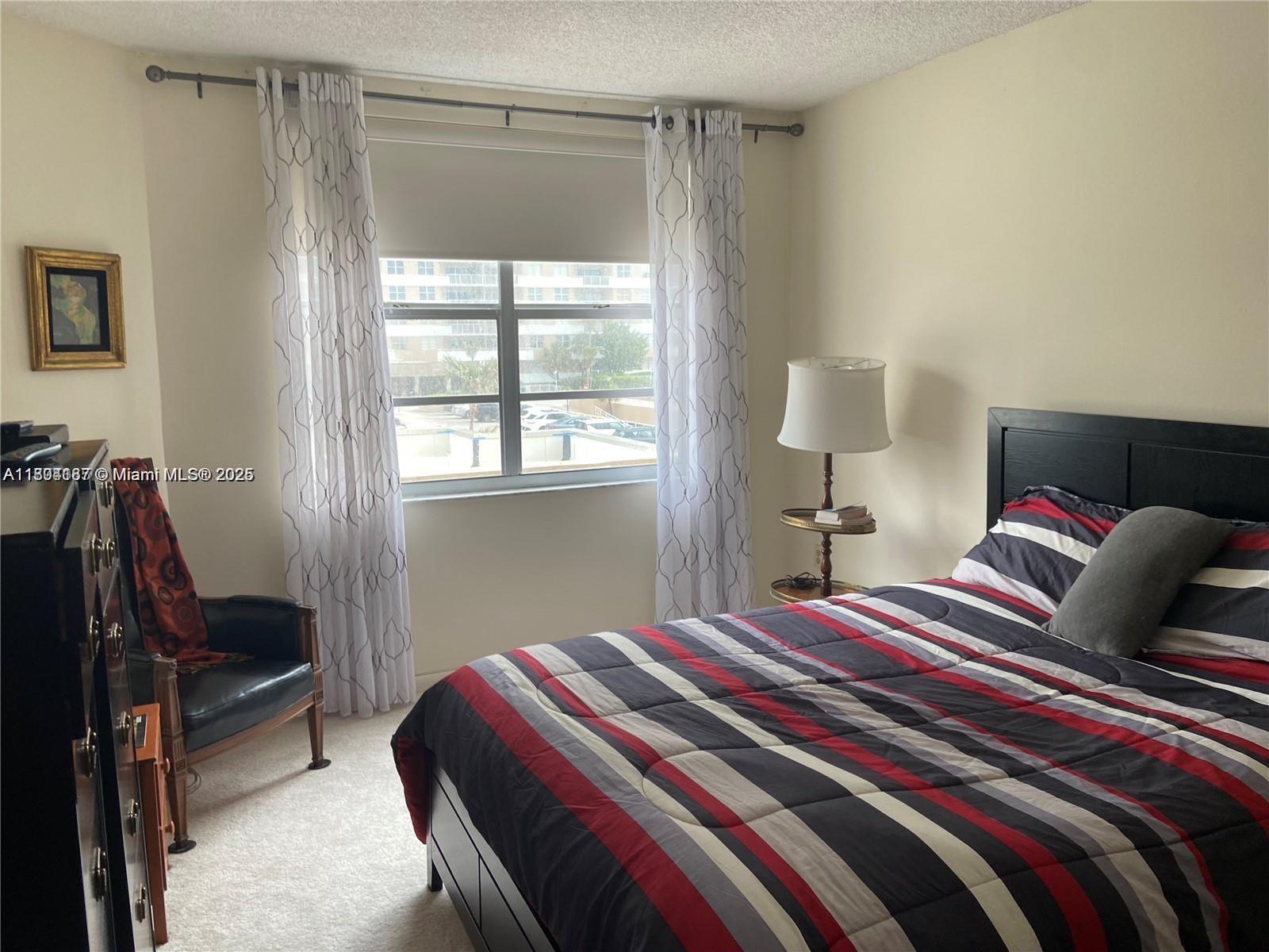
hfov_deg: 67.3
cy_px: 476
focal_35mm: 26
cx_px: 634
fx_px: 953
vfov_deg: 53.1
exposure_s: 1/122
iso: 40
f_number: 1.8
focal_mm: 4.25
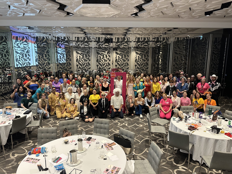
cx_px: 116
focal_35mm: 24
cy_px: 87
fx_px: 161
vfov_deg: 56.8
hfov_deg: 71.6
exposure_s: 1/60
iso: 500
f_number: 1.78
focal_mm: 6.86
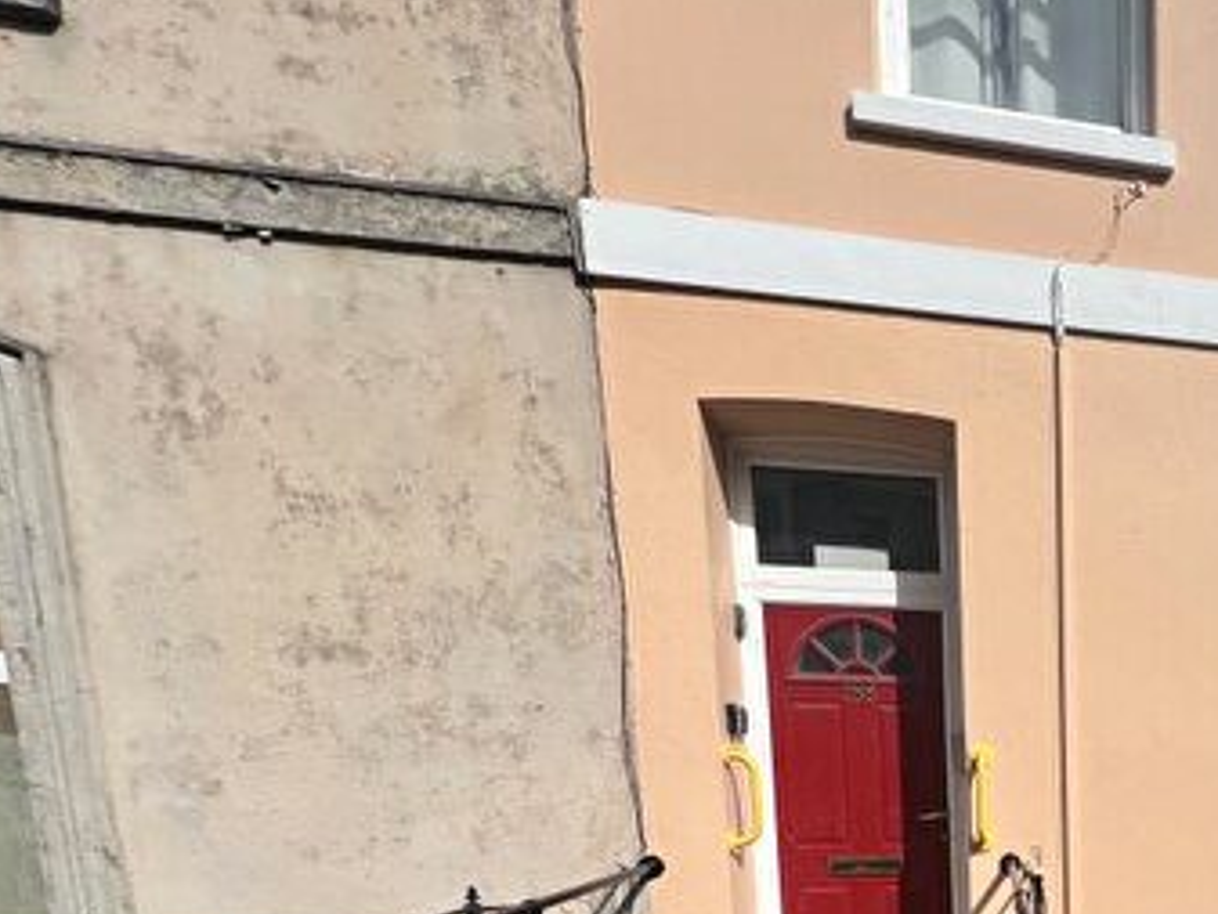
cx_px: 1254
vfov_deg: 43.5
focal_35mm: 27
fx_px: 950
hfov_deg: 50.7
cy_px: 927
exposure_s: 1/3534
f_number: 1.8
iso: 32
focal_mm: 1.57
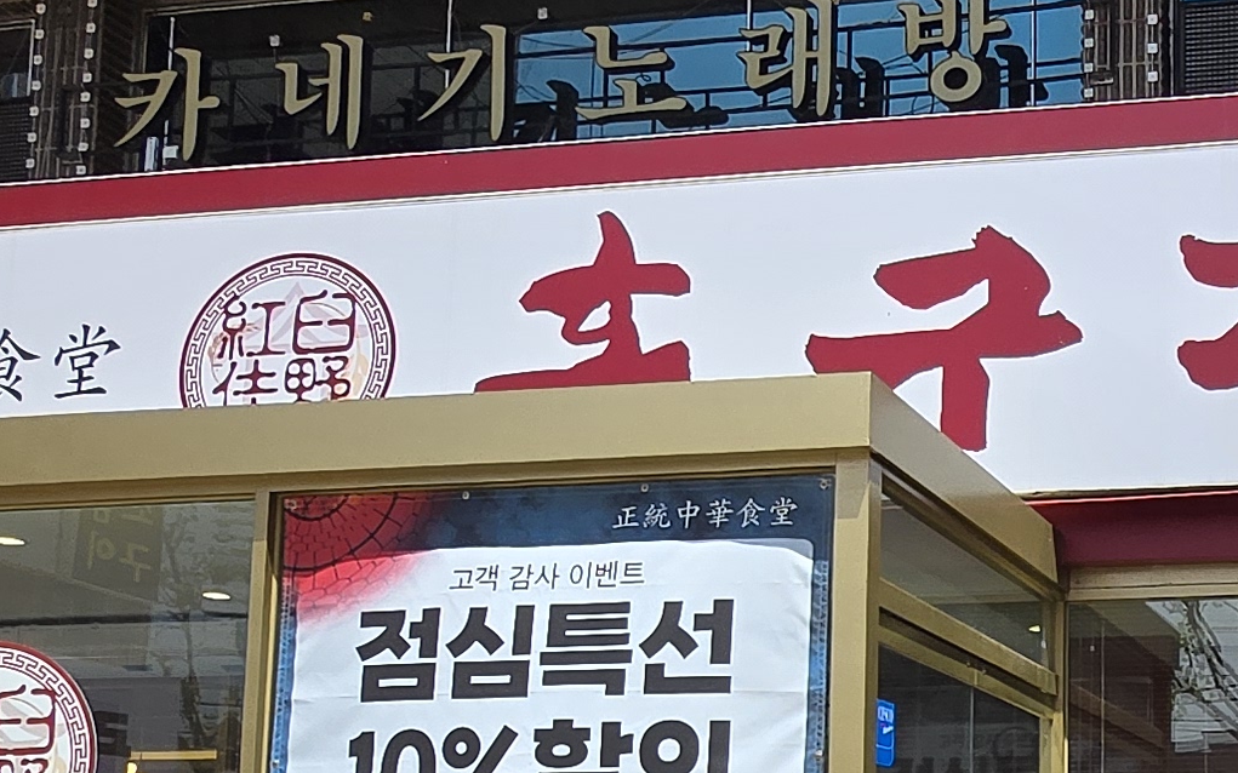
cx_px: 1219
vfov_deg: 23.4
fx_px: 1822
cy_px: 692
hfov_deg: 34.4
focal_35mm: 54
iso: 25
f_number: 2.2
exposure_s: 1/1038
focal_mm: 1.7
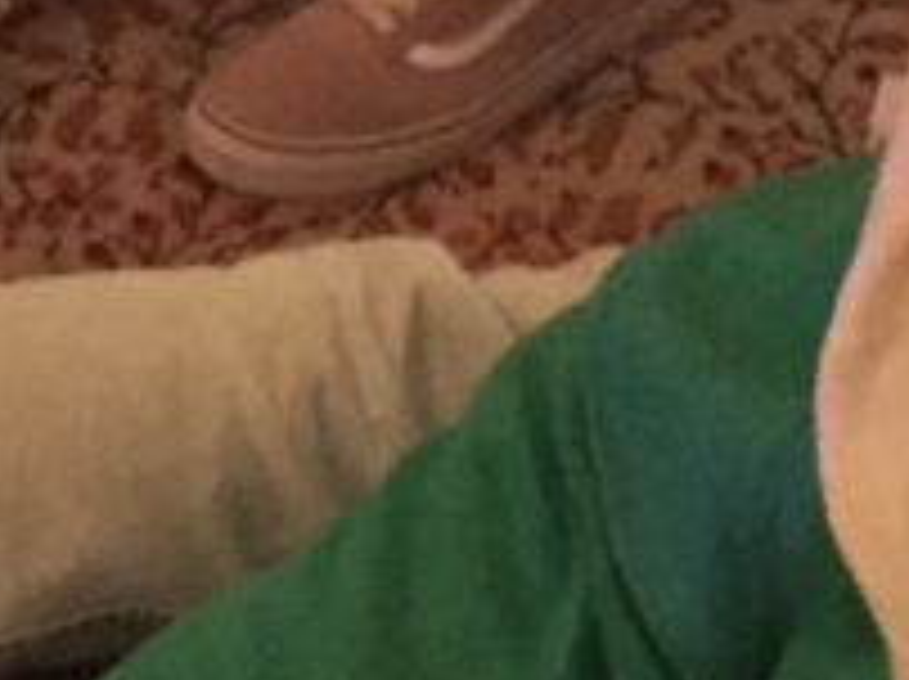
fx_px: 4301
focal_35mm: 164
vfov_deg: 8.5
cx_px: 976
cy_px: -727
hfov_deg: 11.9
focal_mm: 4.15
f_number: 2.2
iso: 1600
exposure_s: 1/17
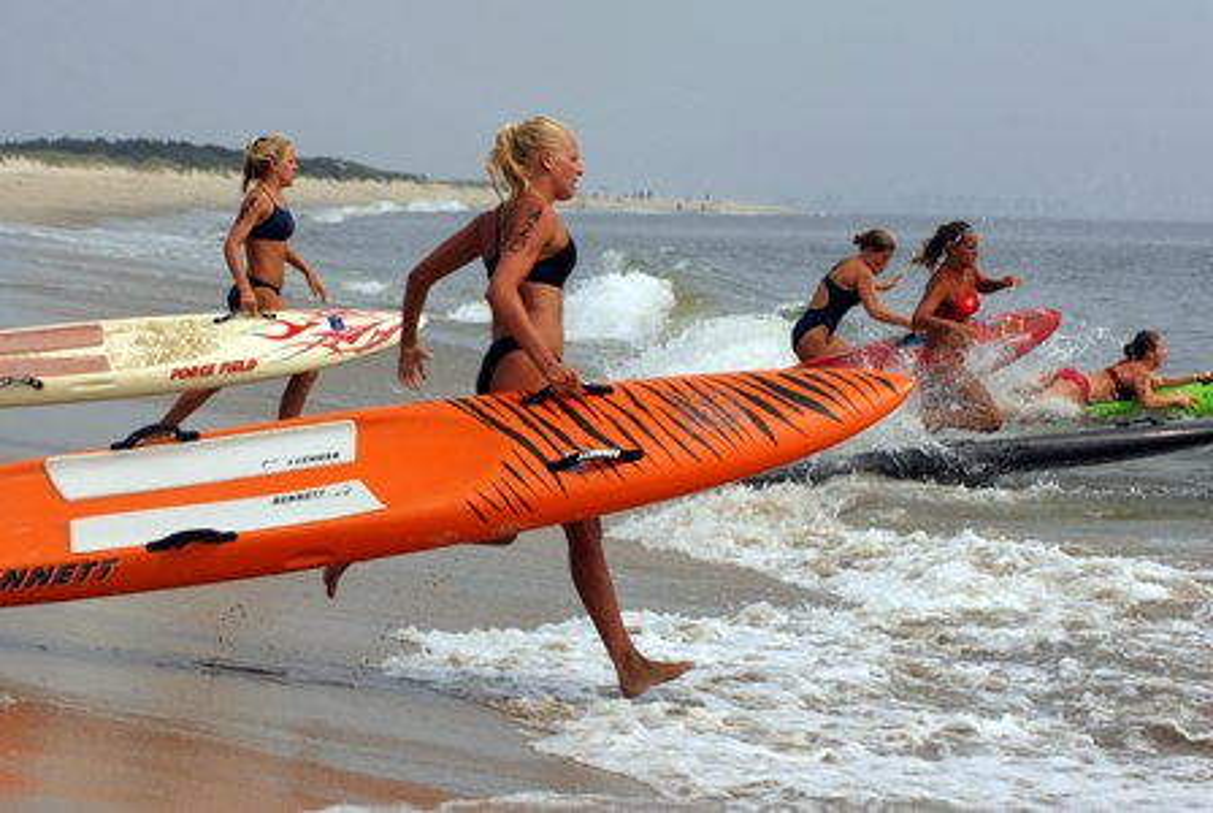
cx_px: 606
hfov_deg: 14.4
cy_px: 406
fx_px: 4808
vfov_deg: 9.7
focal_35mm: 142
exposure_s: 1/800
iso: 200
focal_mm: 95
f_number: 10
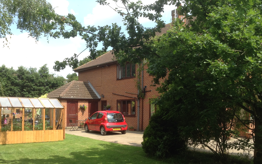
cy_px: 109
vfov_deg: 32.5
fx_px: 278
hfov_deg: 50.3
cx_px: 142
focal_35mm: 39
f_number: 2.4
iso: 32
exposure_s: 1/460
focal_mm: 3.3
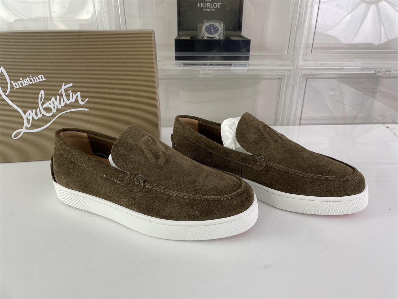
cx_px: 199
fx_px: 299
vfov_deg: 53.1
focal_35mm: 26
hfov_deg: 67.3
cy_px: 150
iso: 32
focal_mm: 4.2
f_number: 1.6
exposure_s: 1/195
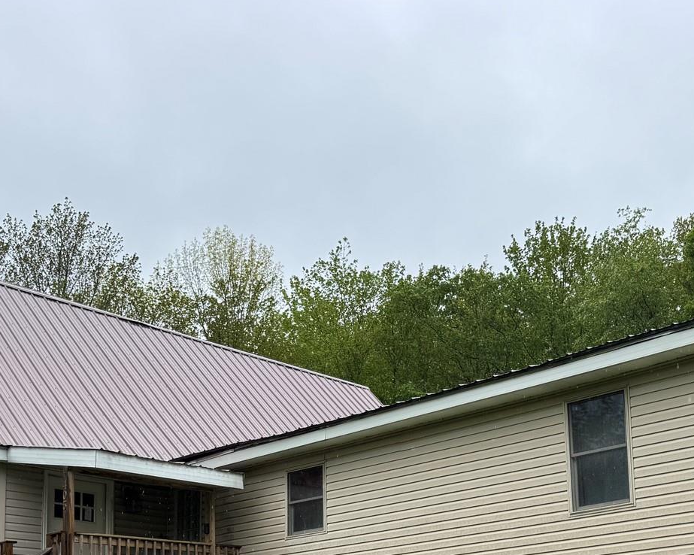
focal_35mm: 52
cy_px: 546
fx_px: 1068
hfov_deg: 35.8
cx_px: 426
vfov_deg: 27.6
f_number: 1.78
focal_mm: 6.76
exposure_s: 1/1172
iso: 80
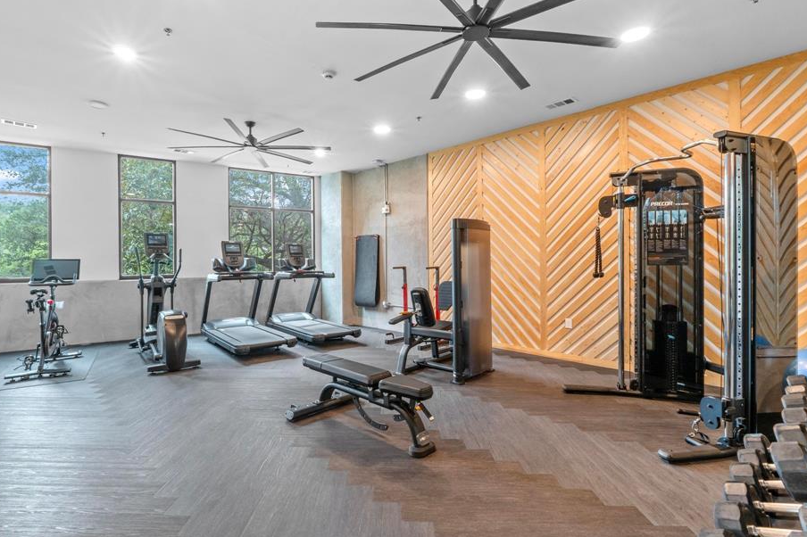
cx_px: 372
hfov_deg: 93.1
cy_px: 274
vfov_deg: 70.4
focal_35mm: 17
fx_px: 381
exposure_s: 5
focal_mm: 10
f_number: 11
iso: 250
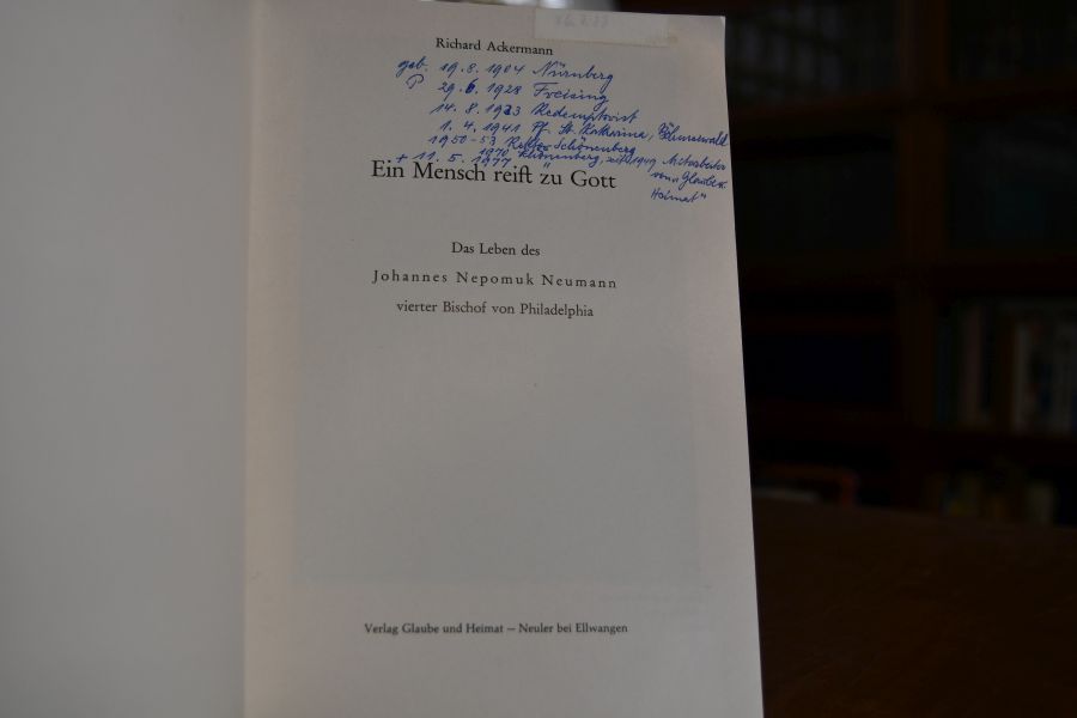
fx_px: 1376
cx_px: 538
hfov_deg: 42.7
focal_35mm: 46
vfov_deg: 29.2
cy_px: 359
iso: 400
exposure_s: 1/250
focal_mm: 31
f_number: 5
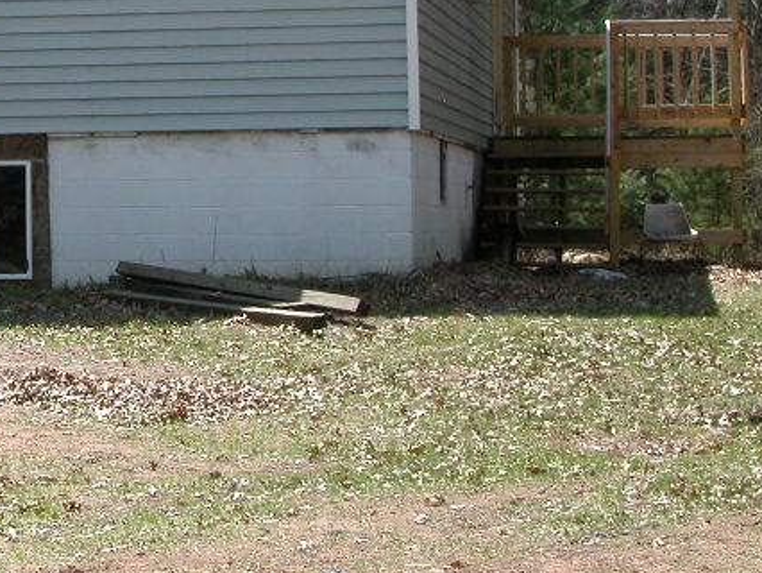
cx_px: -80
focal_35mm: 137
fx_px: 3017
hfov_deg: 14.1
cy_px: 45
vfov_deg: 10.8
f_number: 5.6
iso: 100
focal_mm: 14.7
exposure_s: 1/211
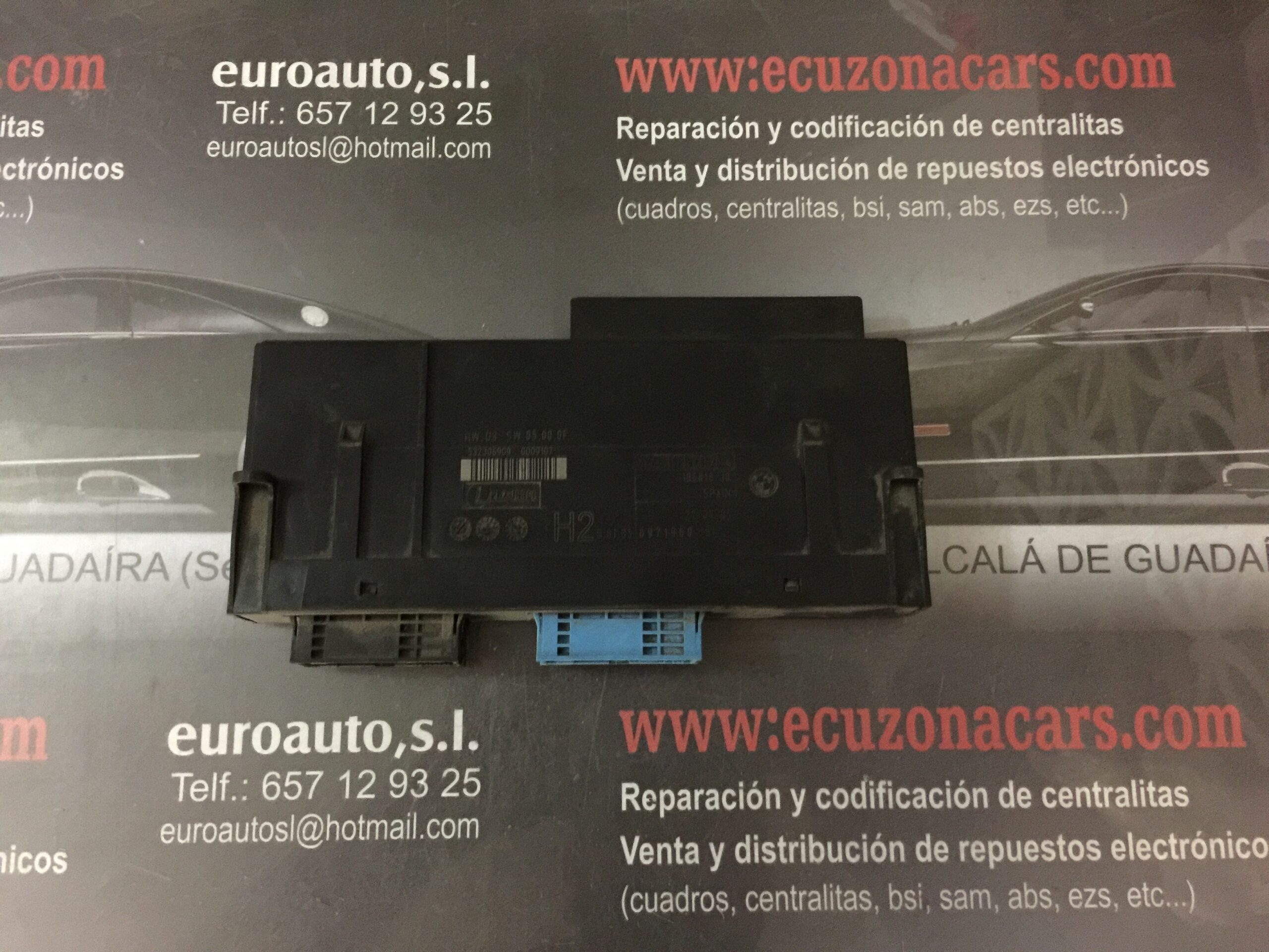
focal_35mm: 29
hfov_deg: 61.7
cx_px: 634
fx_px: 1063
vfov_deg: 48.2
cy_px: 476
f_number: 2.2
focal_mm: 4.15
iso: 250
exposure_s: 1/4
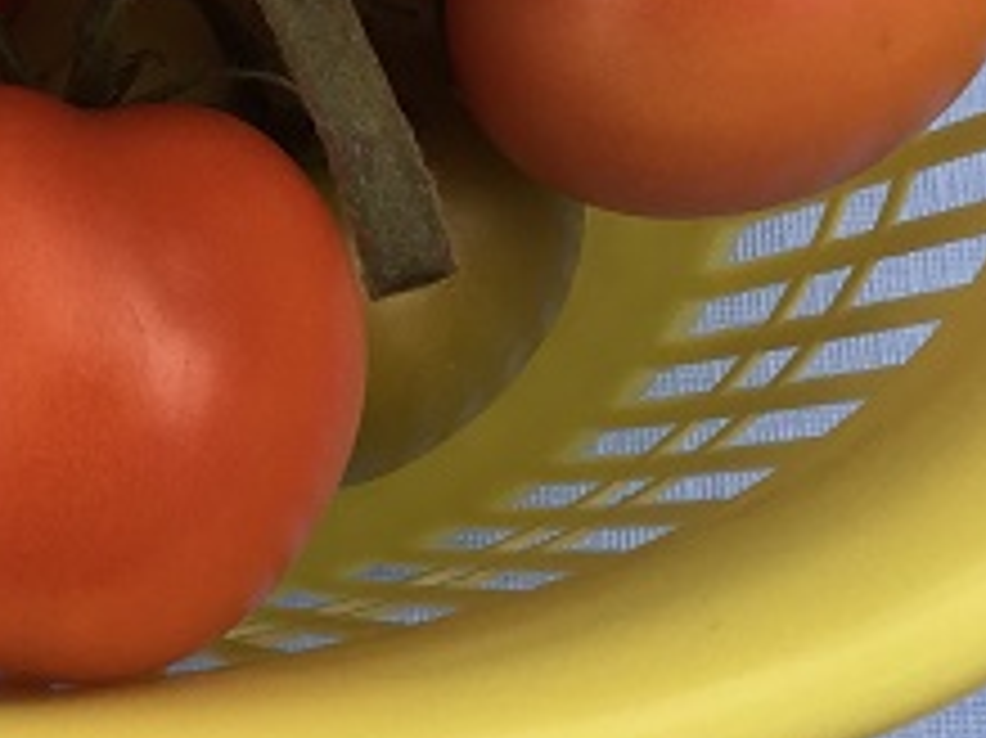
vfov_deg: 13.4
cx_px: -194
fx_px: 3018
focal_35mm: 106
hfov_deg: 17.7
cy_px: -220
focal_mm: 4.15
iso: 32
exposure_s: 1/100
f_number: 2.2
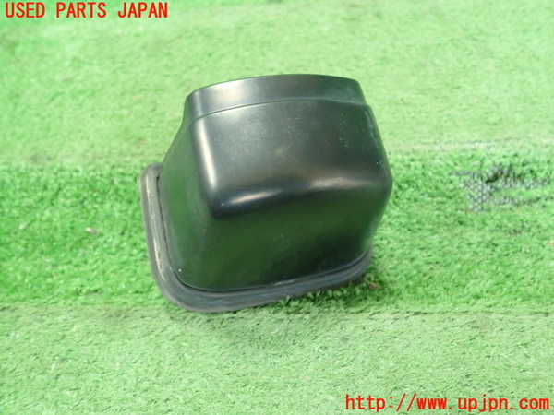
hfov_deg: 60.0
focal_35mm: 30
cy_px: 208
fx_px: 480
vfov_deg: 46.8
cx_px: 277
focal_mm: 5.5
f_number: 2.3
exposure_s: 1/125
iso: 640
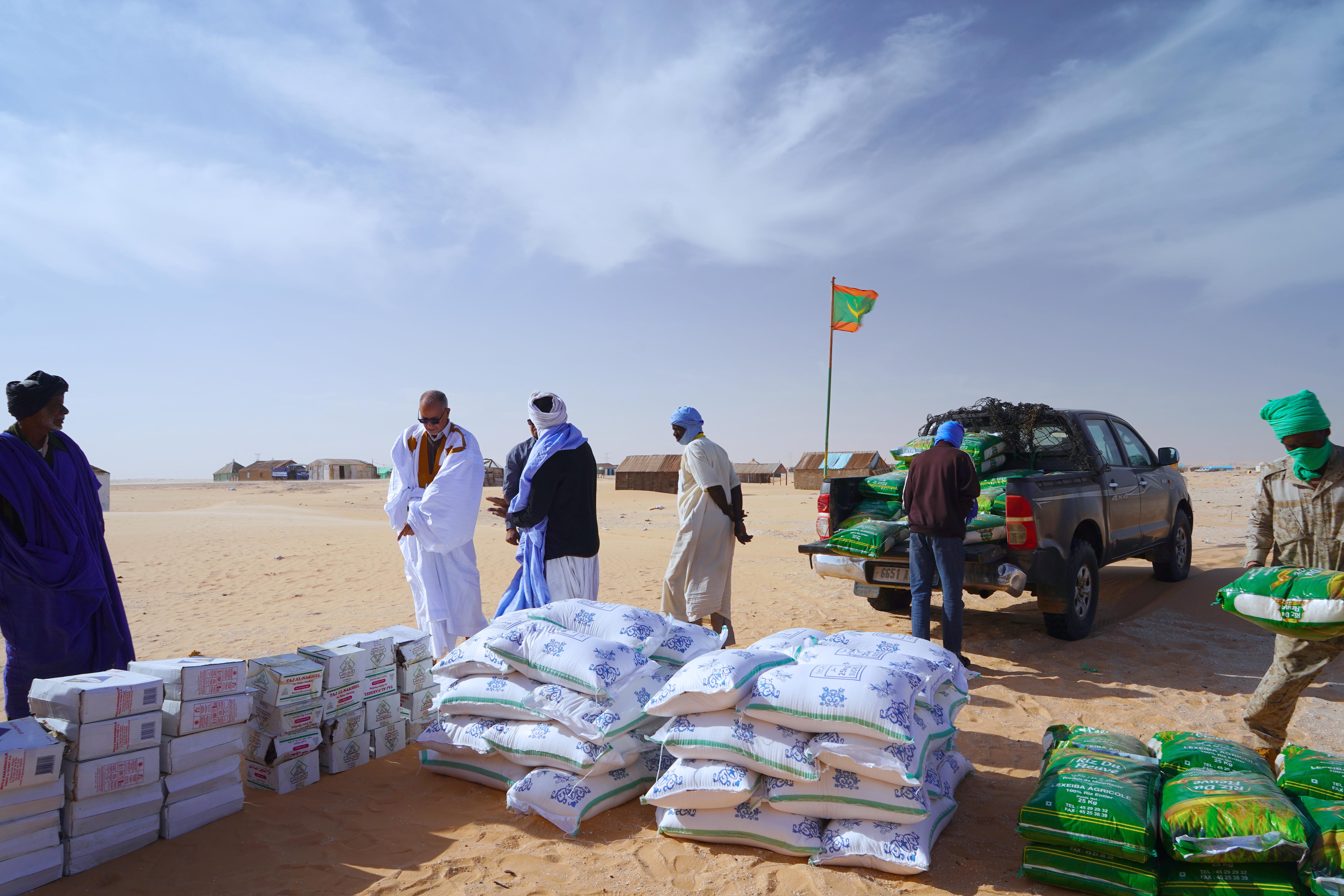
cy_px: 464
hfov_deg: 71.5
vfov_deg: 51.3
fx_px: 933
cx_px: 662
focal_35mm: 25
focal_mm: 24
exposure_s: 1/125
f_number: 9
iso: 100
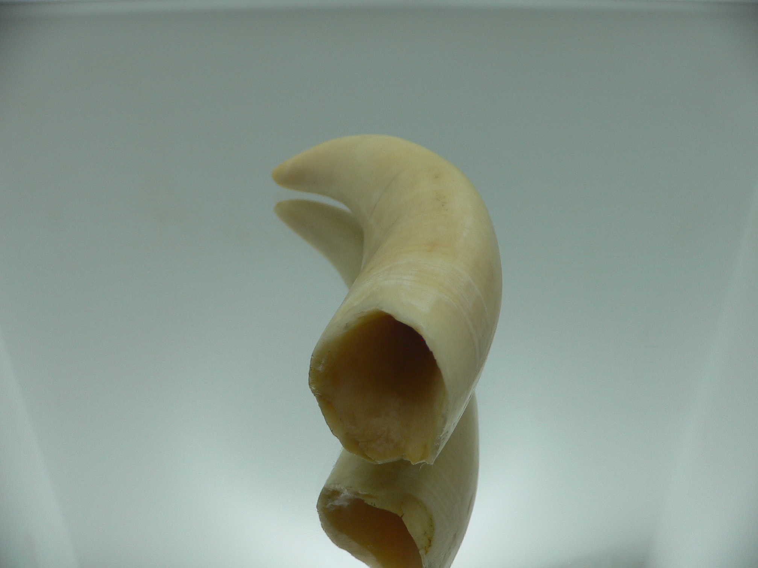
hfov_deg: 52.6
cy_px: 284
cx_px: 379
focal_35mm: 35
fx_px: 766
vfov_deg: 40.7
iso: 80
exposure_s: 1/100
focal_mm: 4.6
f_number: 2.8
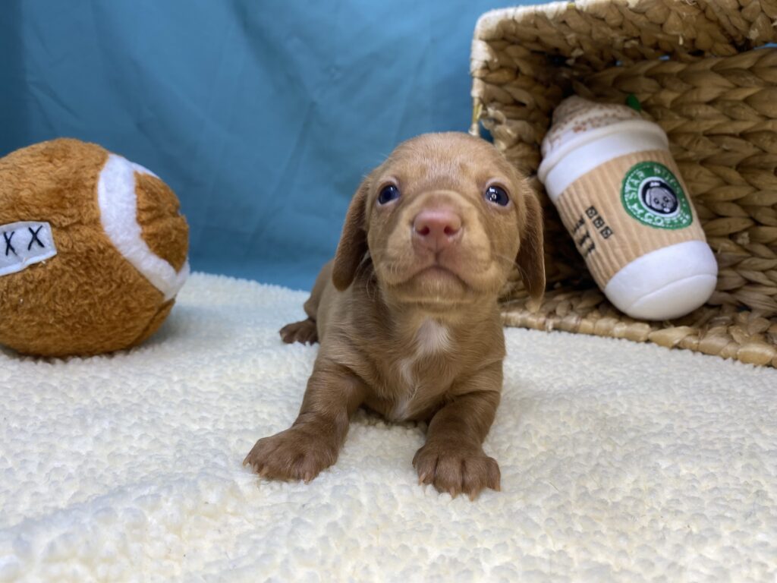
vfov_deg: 53.1
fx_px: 584
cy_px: 292
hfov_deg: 67.3
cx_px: 388
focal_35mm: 26
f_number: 1.8
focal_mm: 4.25
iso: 50
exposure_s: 1/120
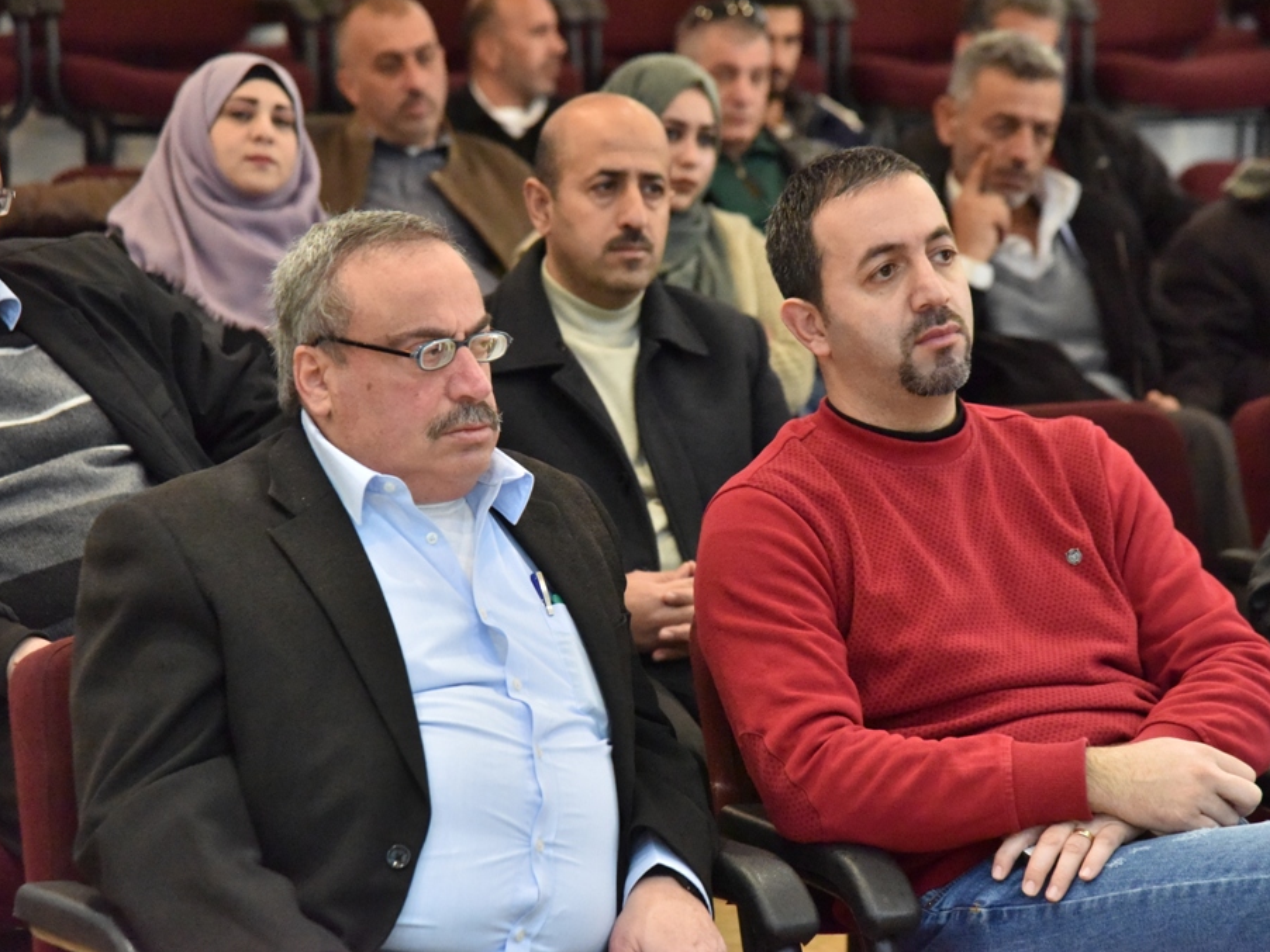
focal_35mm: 131
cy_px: 476
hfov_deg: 15.0
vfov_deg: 11.3
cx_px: 648
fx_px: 4807
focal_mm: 120
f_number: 5.6
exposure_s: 1/250
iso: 8000
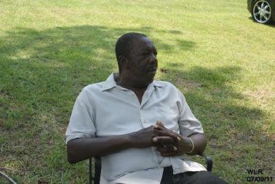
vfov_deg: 25.8
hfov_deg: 37.8
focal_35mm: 52
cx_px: 138
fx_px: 402
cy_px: 92
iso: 100
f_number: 5.6
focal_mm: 35
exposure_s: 1/200
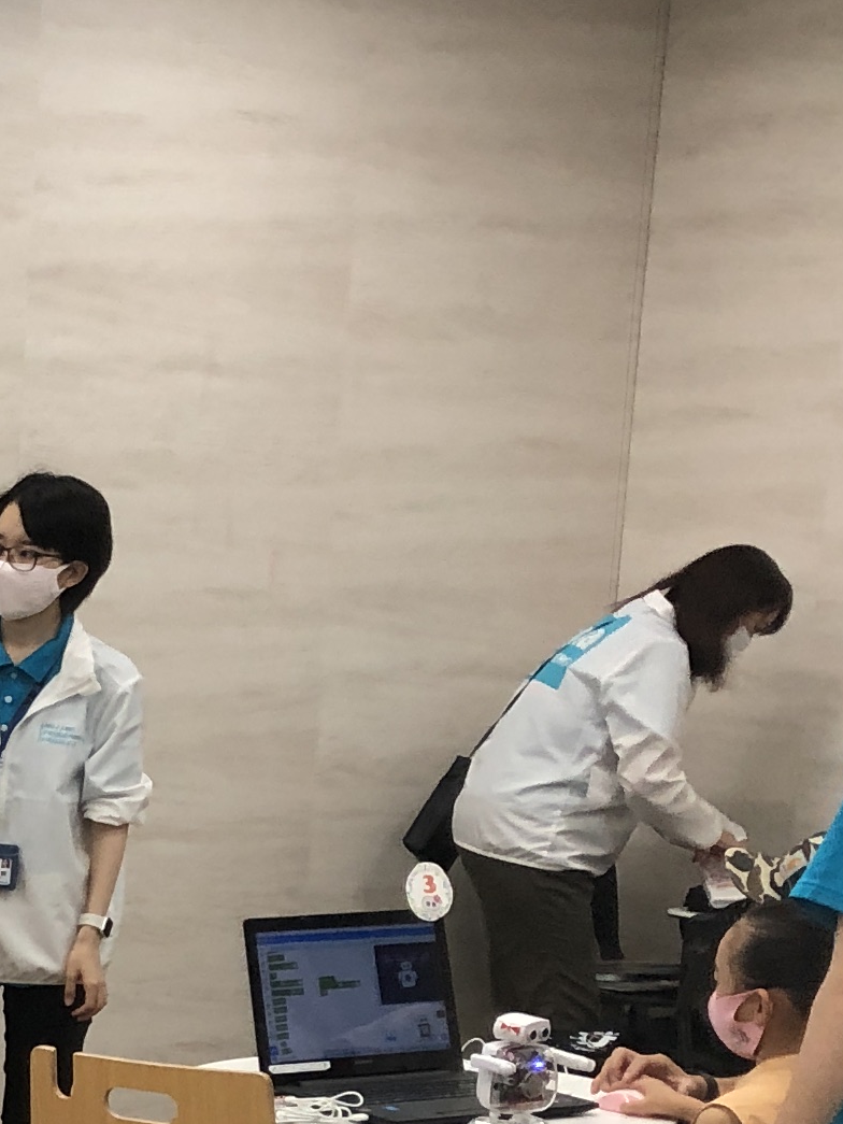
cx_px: -913
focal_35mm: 108
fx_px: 3506
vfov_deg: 17.7
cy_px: 1177
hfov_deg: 12.0
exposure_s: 1/34
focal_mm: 3.99
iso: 25
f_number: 1.8
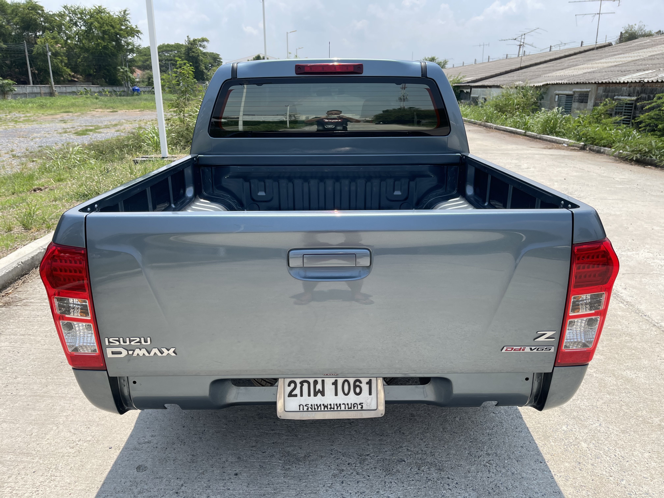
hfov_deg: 67.3
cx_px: 332
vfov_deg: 53.1
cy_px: 249
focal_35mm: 26
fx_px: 499
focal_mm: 5.1
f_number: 1.6
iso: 32
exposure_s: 1/2717
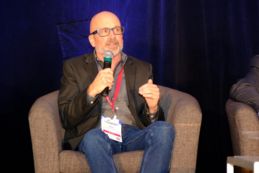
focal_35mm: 108
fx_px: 777
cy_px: 86
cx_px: 130
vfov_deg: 12.7
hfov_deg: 18.9
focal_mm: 72.1
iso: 2000
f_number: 4
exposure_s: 1/100
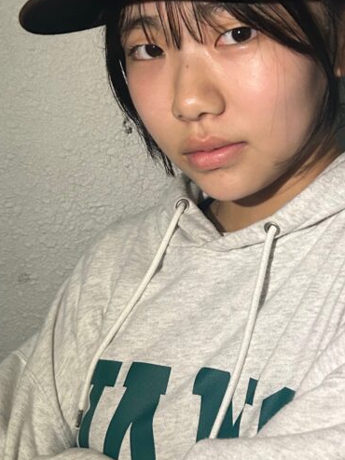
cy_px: 200
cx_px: 227
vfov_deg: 35.5
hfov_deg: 26.9
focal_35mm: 54
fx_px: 717
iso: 500
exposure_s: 1/30
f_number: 1.5
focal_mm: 5.7
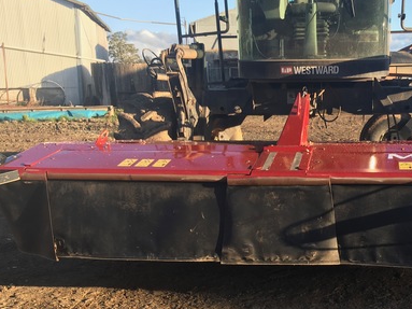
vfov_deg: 28.5
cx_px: 290
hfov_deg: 37.6
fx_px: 595
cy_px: 242
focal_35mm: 50
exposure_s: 1/370
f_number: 2.2
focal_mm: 4.15
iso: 25
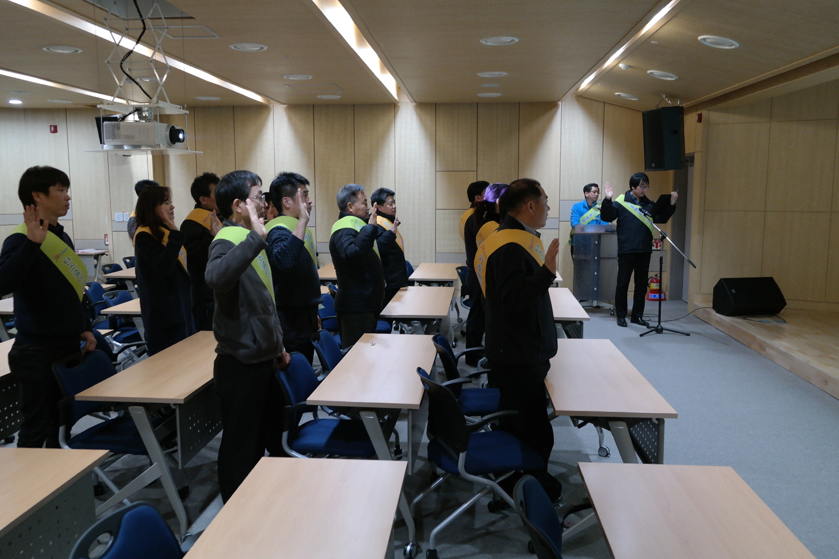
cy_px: 280
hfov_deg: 61.9
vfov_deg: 43.6
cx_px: 420
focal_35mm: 30
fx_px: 699
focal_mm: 20
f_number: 3.5
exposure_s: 1/40
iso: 800
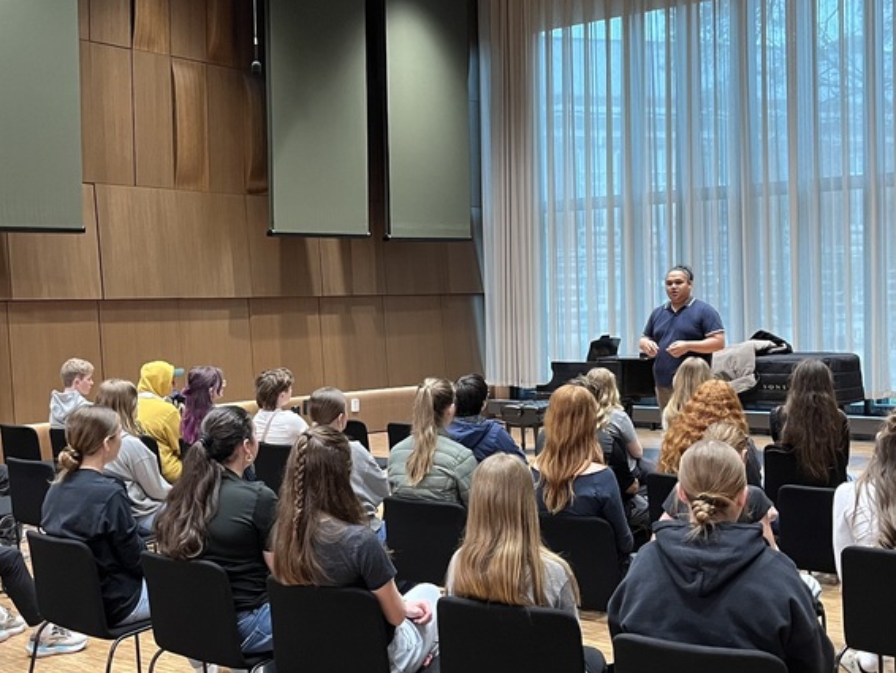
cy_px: 296
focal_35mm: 47
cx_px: 389
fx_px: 1217
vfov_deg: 30.9
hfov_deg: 40.3
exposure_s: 1/55
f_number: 1.6
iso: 320
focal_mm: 5.1
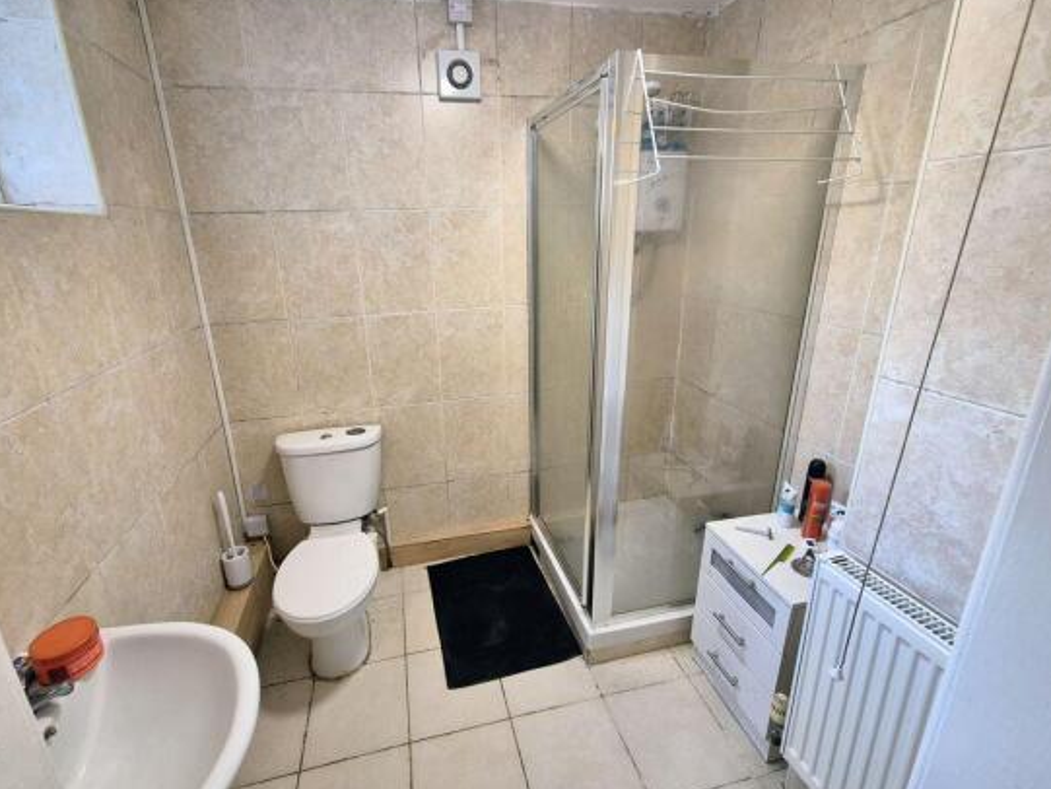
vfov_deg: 85.7
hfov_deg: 101.9
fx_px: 425
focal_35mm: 14
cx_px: 496
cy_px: 380
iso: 125
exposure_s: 1/50
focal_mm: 2.2
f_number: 2.2
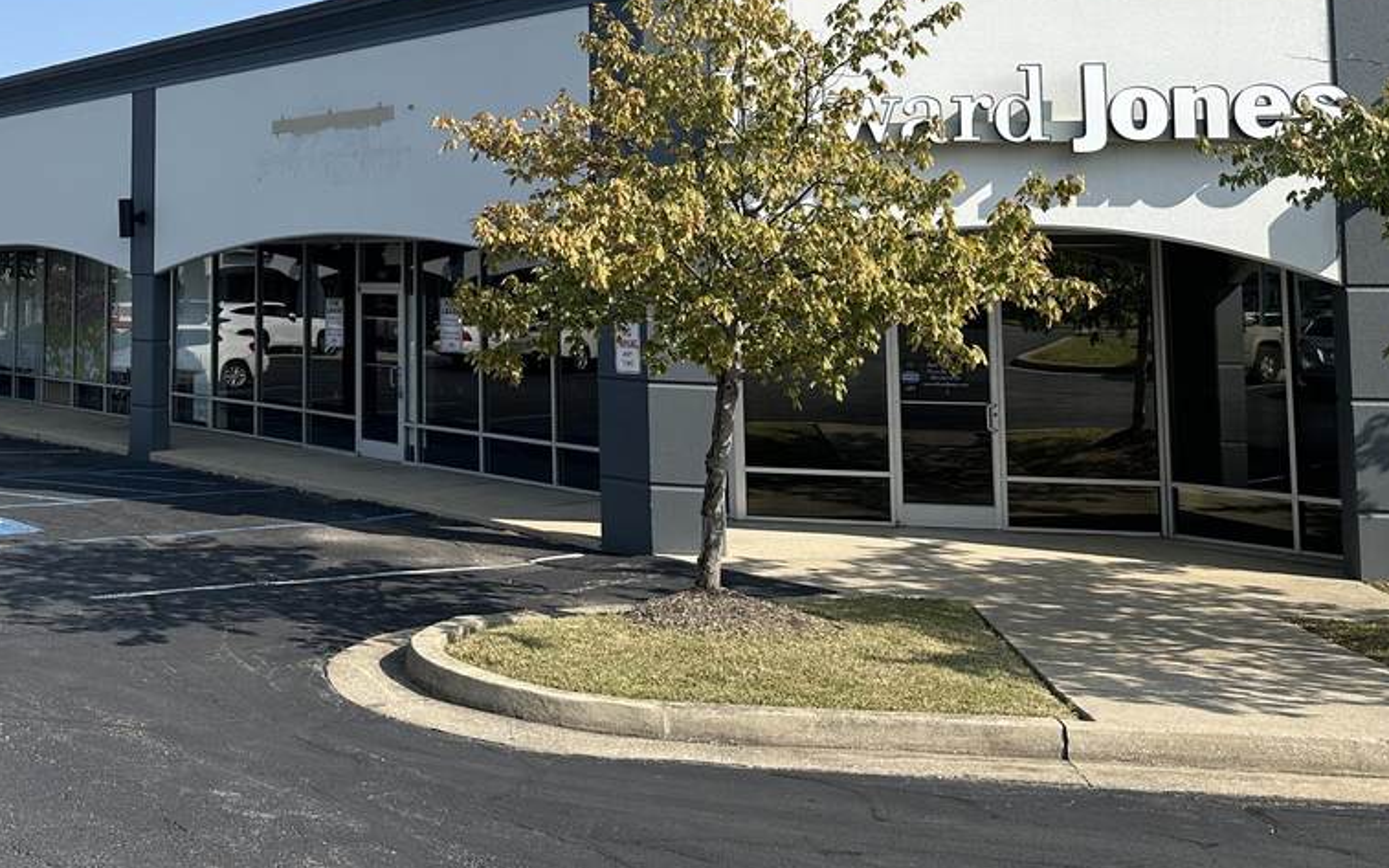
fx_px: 1628
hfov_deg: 44.2
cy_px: 149
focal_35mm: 43
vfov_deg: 29.1
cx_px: 294
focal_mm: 6.86
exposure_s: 1/3861
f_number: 1.78
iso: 80
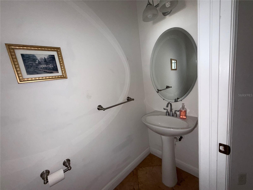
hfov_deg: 102.1
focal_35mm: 14
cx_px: 126
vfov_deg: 85.7
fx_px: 102
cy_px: 95
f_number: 2.2
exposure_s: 1/61
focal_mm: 2.22
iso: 80
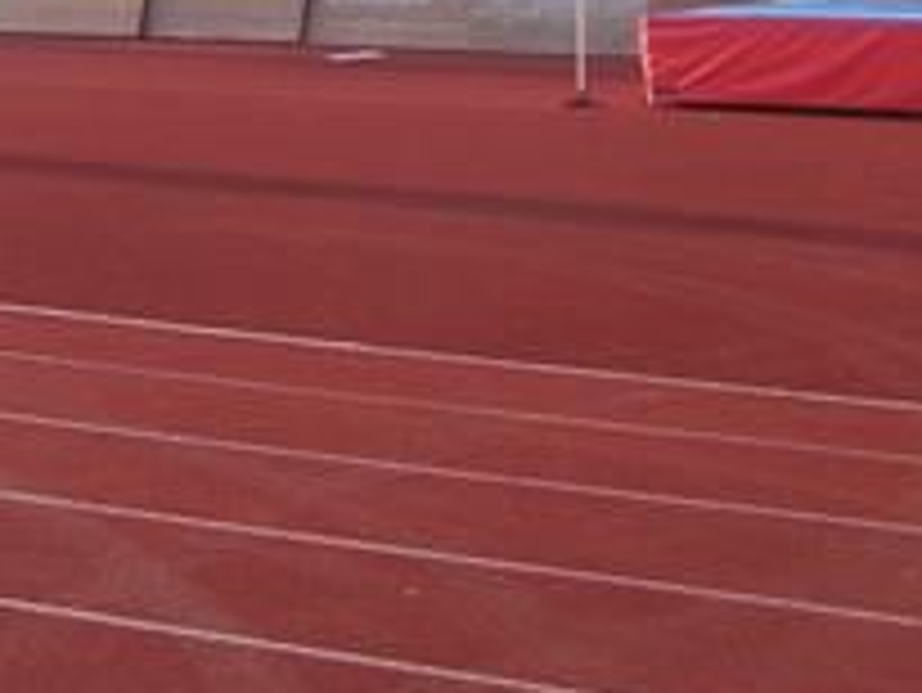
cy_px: -266
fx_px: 2958
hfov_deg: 16.6
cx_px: -306
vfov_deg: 12.8
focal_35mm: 111
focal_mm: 6.3
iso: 64
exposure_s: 1/200
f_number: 2.8
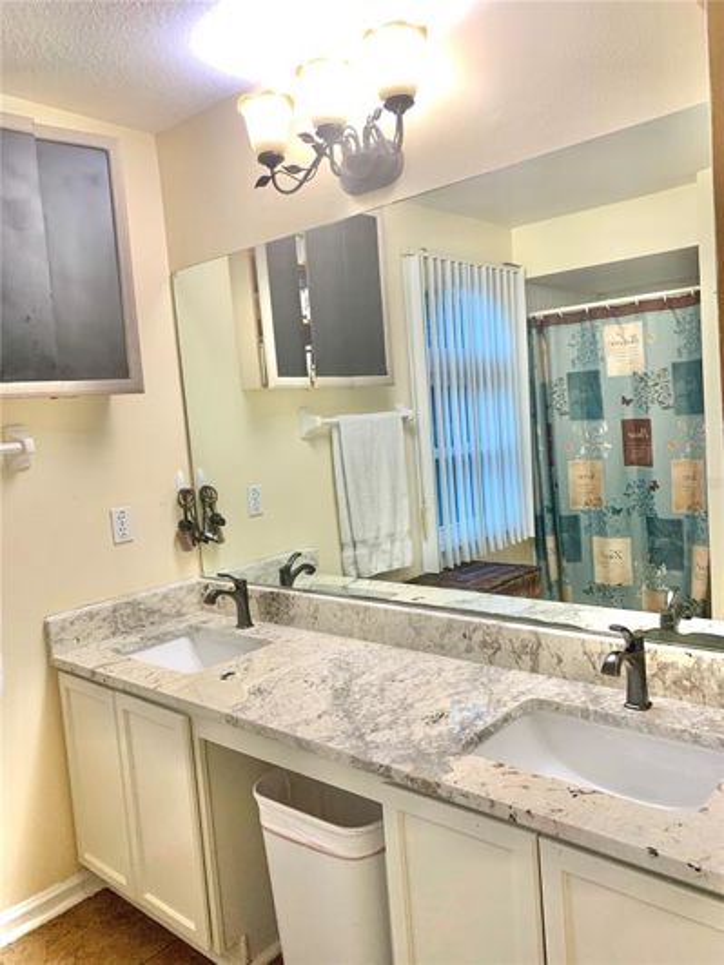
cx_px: 362
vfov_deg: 67.3
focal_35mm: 26
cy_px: 482
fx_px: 725
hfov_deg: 53.1
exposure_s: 1/60
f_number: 1.8
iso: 125
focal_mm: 4.25
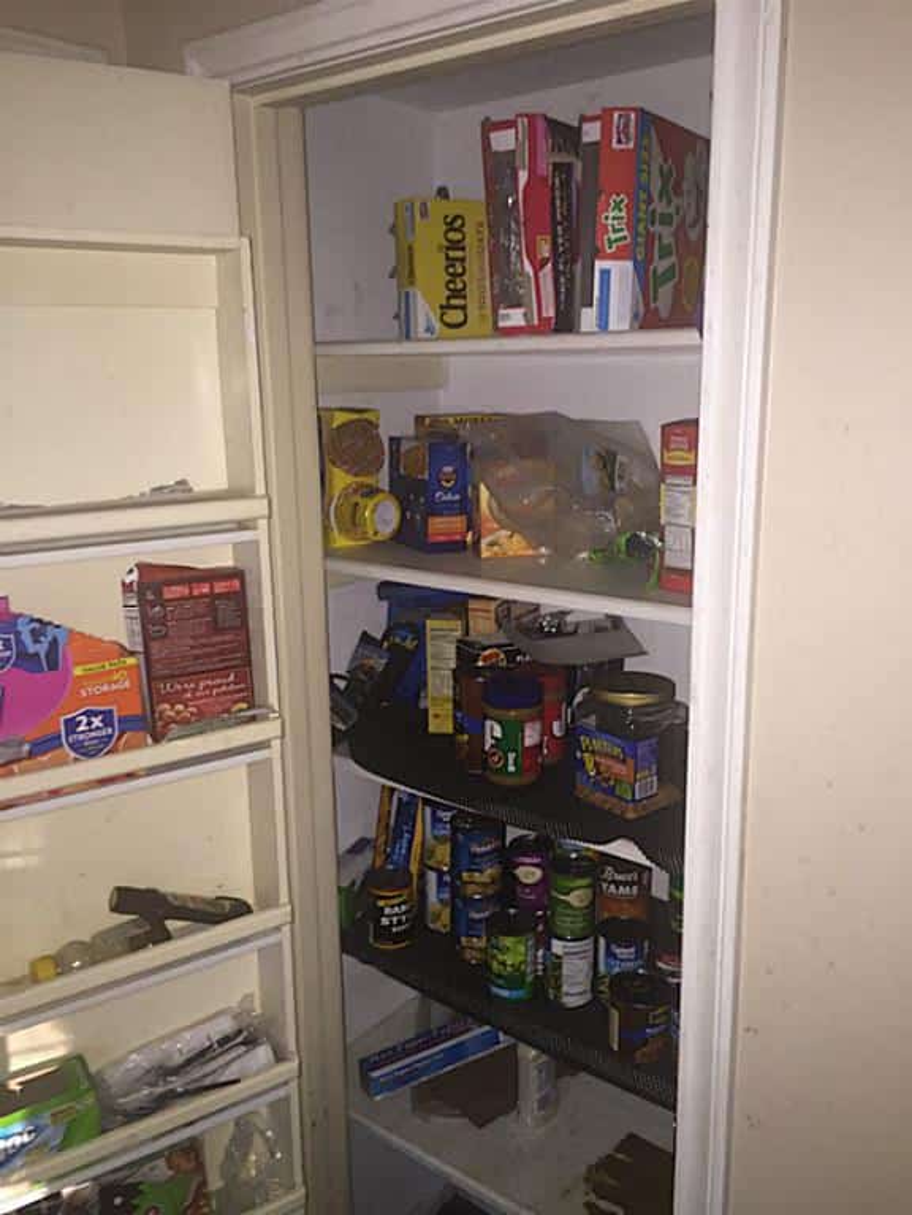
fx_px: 1019
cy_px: 608
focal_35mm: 29
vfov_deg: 61.7
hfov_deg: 48.2
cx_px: 456
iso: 80
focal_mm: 4.15
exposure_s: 1/16
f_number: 2.2
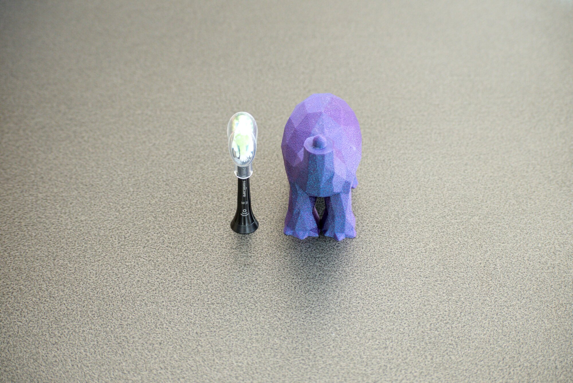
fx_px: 1306
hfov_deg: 24.7
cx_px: 286
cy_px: 192
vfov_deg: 16.7
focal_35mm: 82
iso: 800
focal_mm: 55
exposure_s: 1/125
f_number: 4
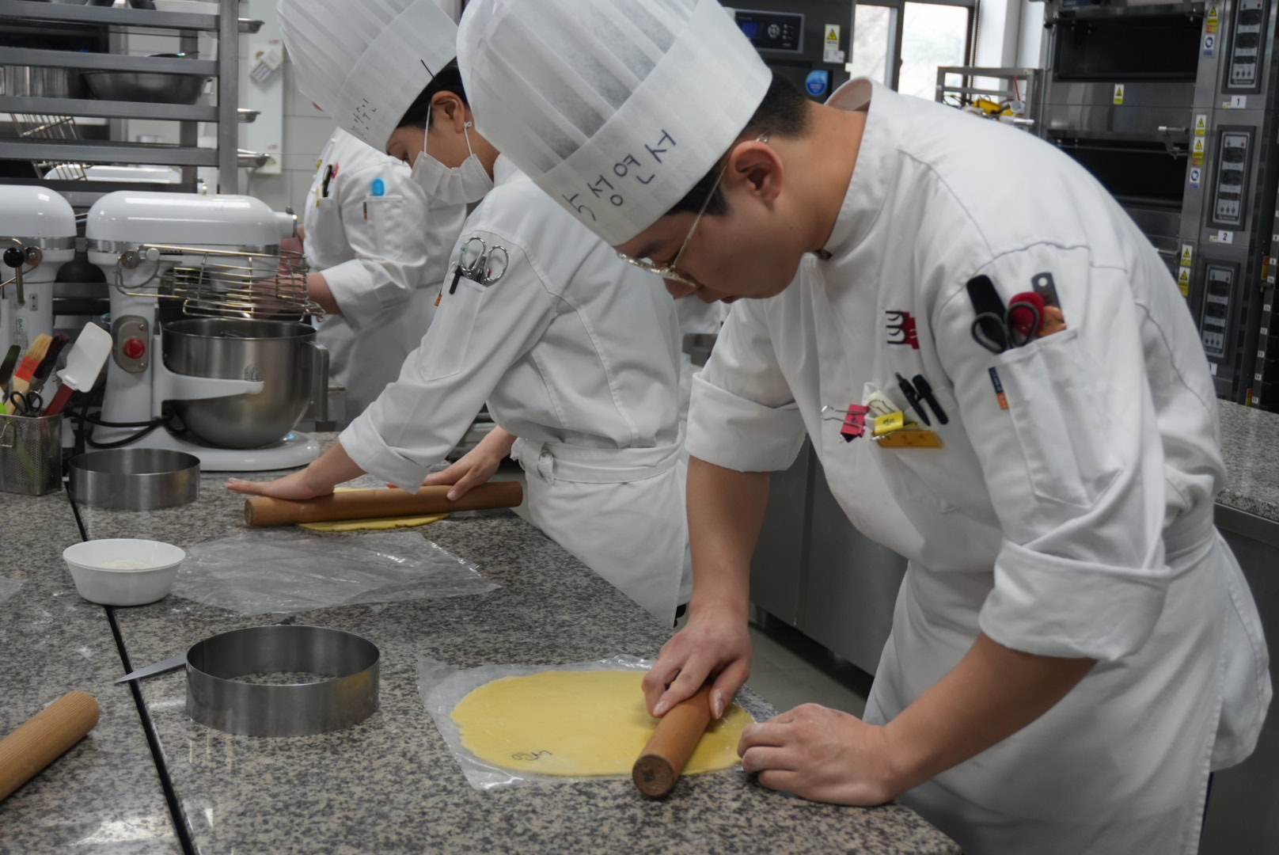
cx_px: 640
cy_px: 428
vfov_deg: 29.0
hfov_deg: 42.3
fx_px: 1653
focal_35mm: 46
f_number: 5
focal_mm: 31
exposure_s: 1/160
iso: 800
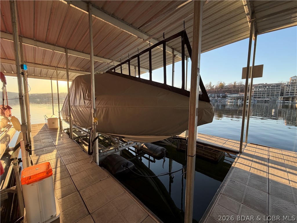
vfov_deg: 85.7
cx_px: 148
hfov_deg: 102.1
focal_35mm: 14
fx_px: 120
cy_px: 112
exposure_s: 1/225
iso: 50
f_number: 2.2
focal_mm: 2.22
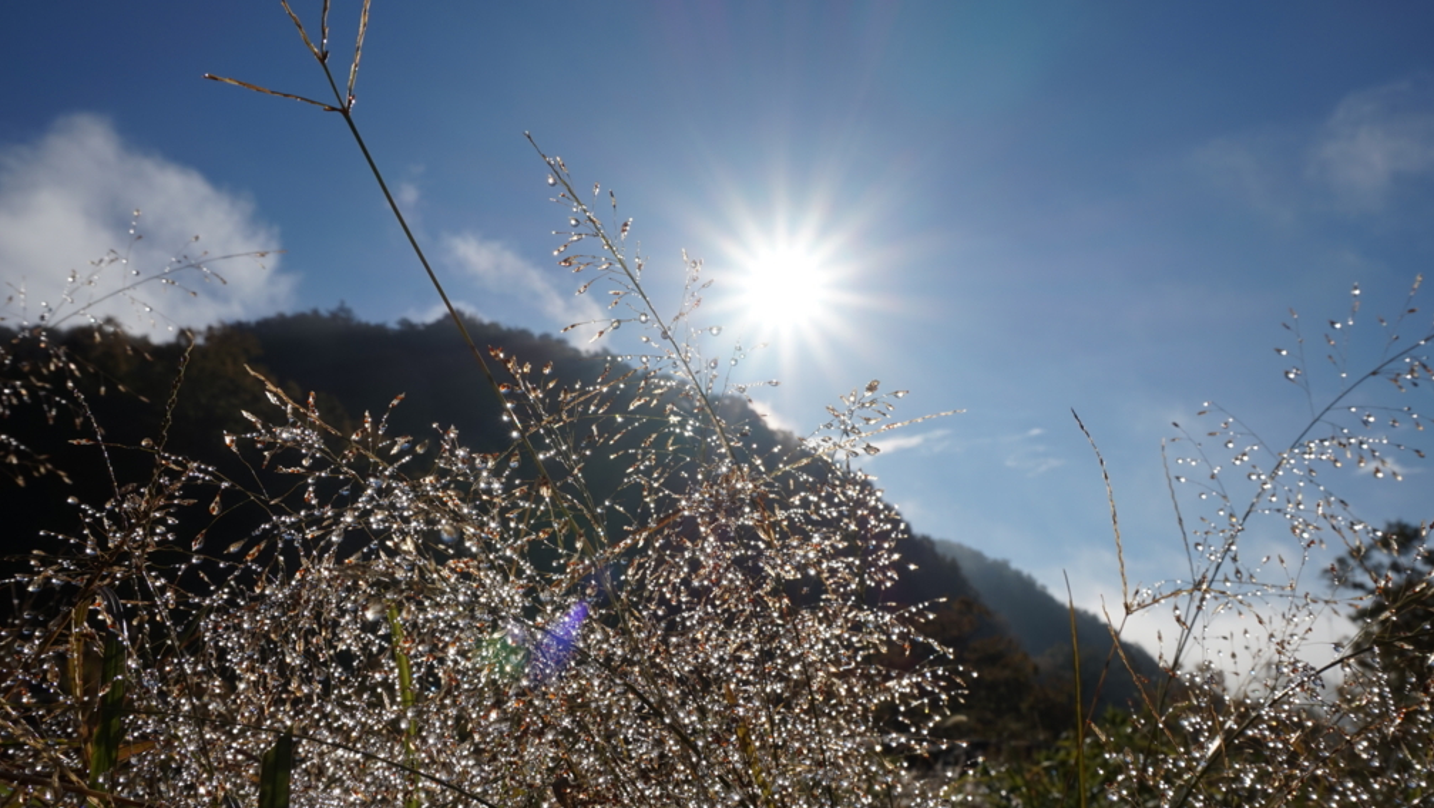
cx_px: 709
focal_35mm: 34
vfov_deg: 35.1
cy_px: 430
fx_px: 1275
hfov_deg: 58.7
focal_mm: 21
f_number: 13
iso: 100
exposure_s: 1/500
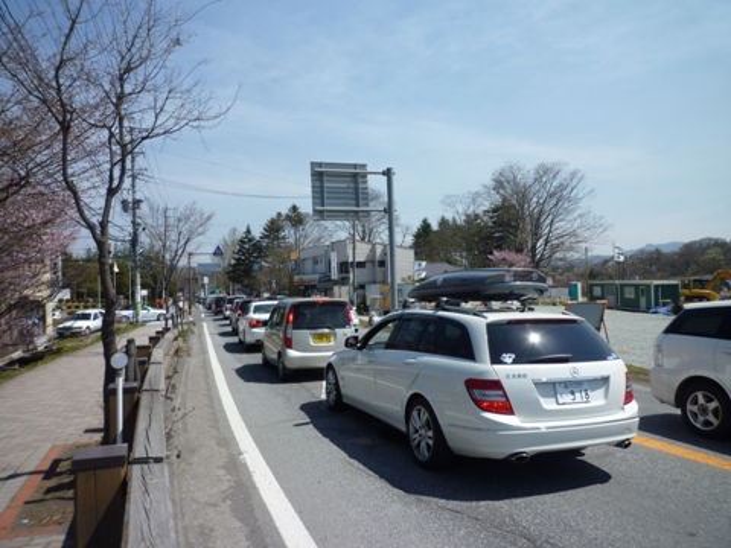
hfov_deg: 69.4
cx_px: 366
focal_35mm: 25
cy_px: 274
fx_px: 528
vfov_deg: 54.9
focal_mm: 4.4
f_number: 4
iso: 80
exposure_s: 1/640
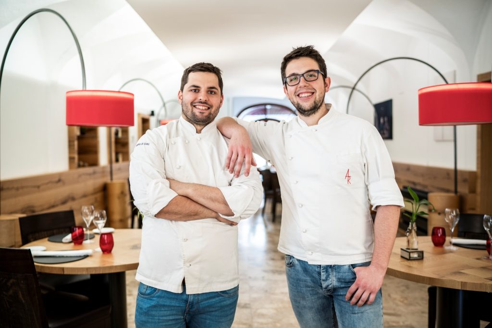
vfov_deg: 37.9
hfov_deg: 54.4
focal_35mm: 35
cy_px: 164
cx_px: 246
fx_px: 478
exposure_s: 1/60
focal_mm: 35
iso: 200
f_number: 2
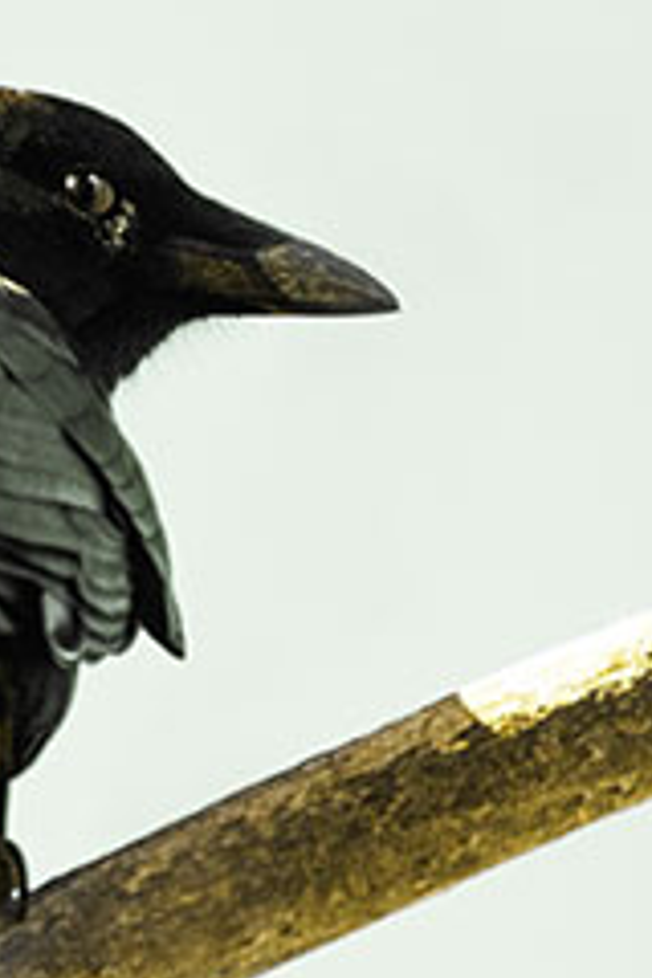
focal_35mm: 2187
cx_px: -143
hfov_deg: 0.6
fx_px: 59409
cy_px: 499
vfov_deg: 0.9
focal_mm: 1050
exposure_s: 1/1250
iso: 3200
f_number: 12
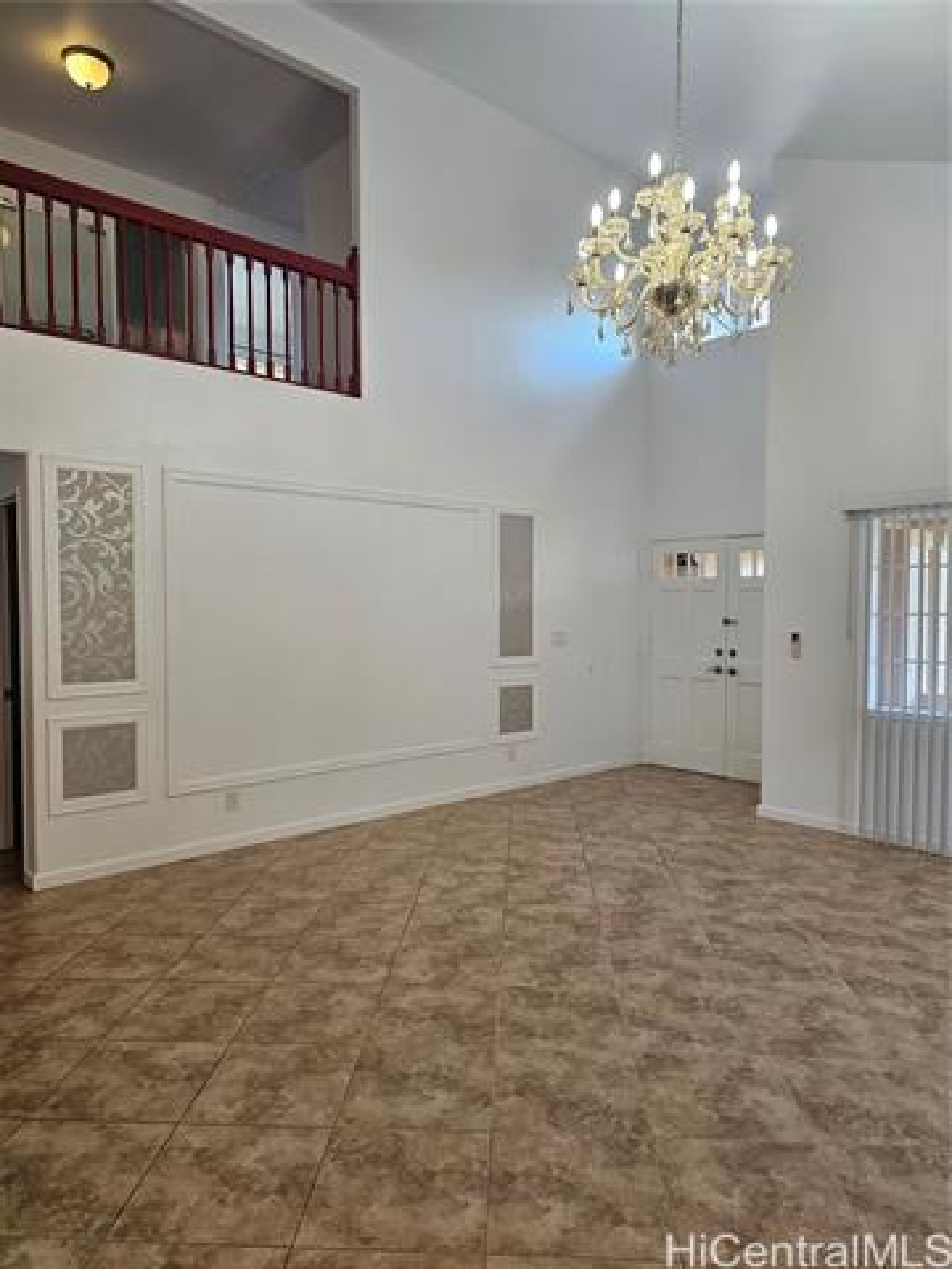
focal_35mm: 23
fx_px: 843
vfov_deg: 73.9
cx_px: 476
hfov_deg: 58.9
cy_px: 634
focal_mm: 6.3
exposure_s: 1/120
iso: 125
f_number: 1.7
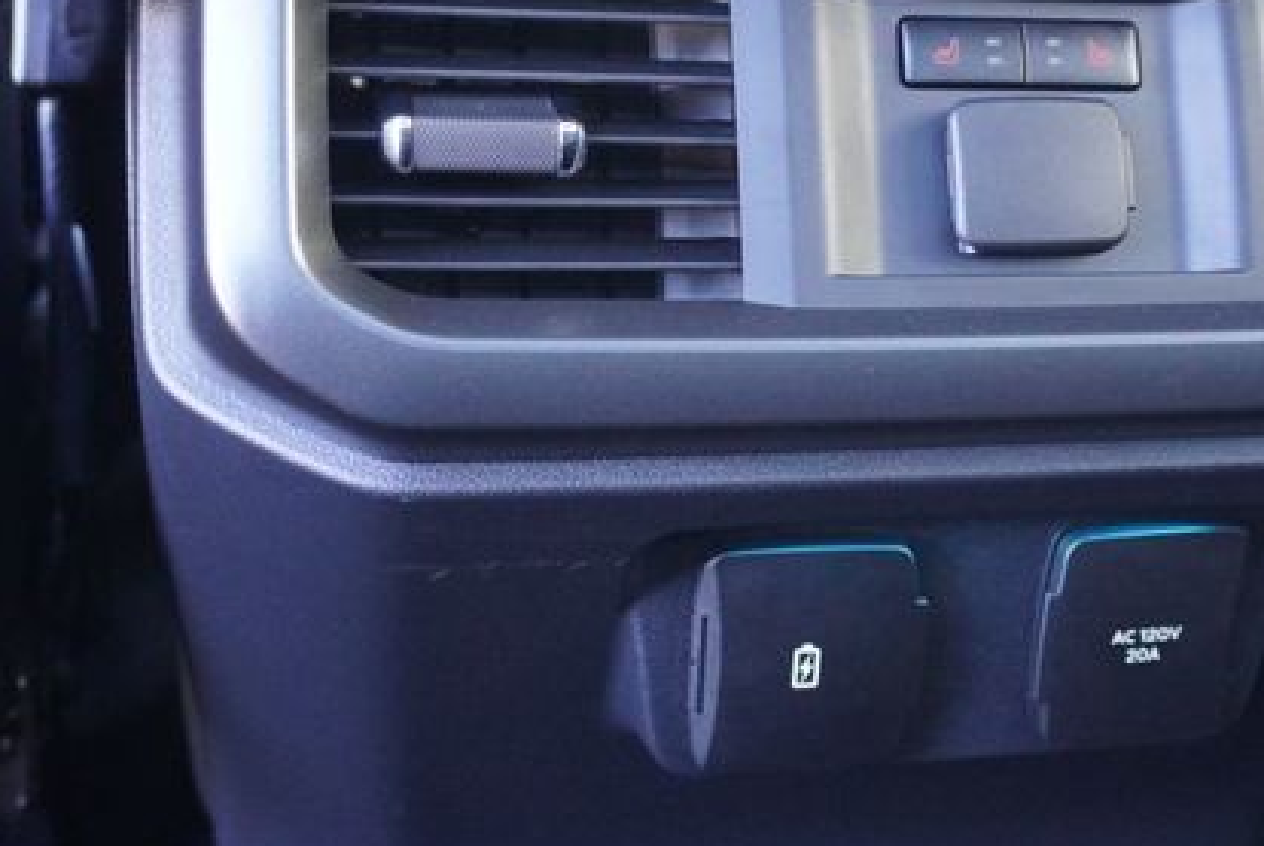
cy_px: 344
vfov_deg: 23.5
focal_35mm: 58
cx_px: 923
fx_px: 2031
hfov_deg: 34.0
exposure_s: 1/160
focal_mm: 25
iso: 6400
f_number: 4.5
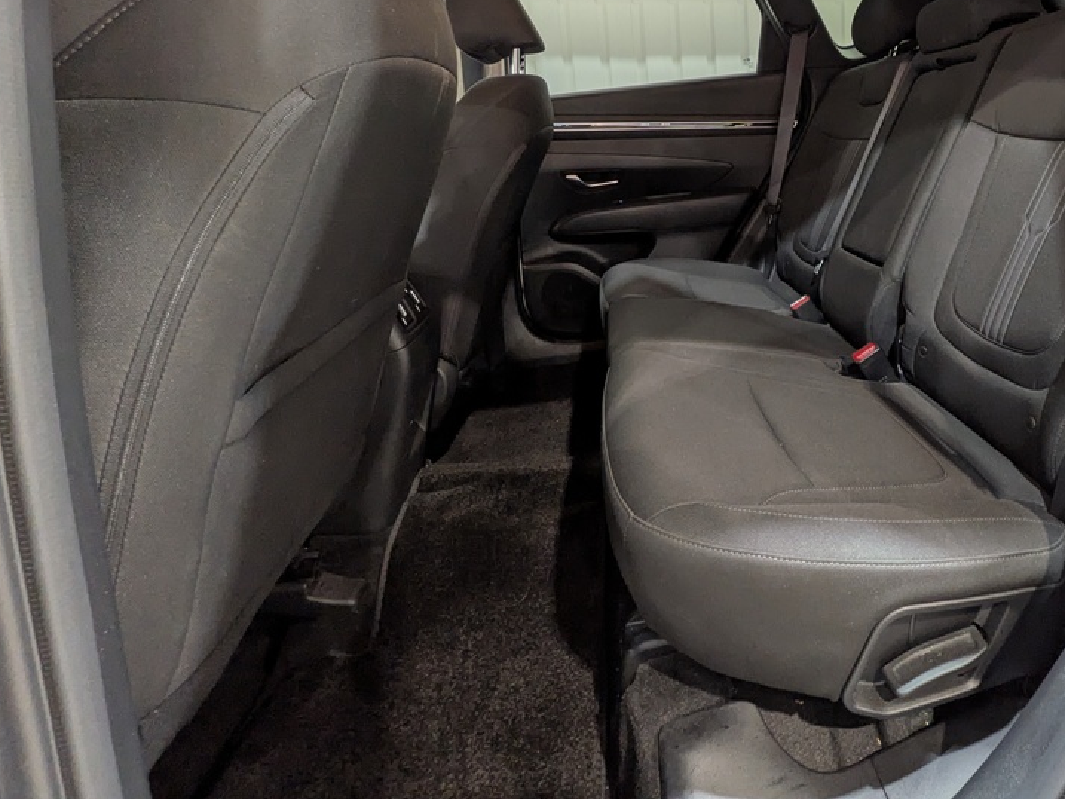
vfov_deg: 63.3
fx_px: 615
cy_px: 230
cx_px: 738
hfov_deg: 78.2
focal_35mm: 20
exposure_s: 1/25
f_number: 2.2
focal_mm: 1.83
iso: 59
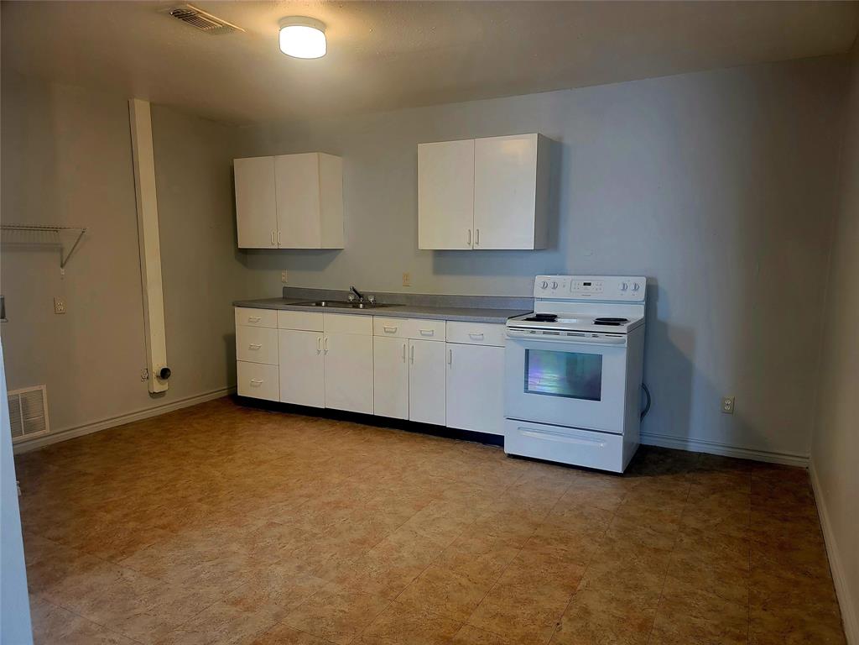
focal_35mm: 24
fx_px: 596
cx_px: 430
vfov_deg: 56.8
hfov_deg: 71.6
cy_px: 322
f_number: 1.8
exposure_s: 1/40
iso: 320
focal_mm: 6.7
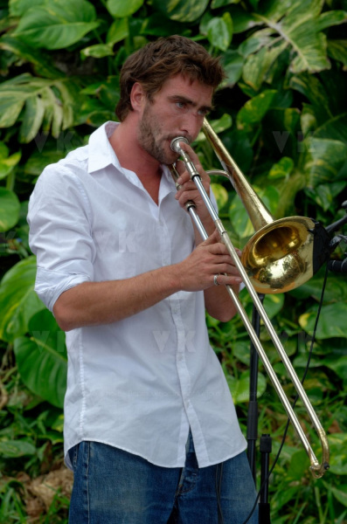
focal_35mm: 270
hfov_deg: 5.1
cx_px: 174
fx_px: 3924
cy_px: 262
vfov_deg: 7.6
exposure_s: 1/125
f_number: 8
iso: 250
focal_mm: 180
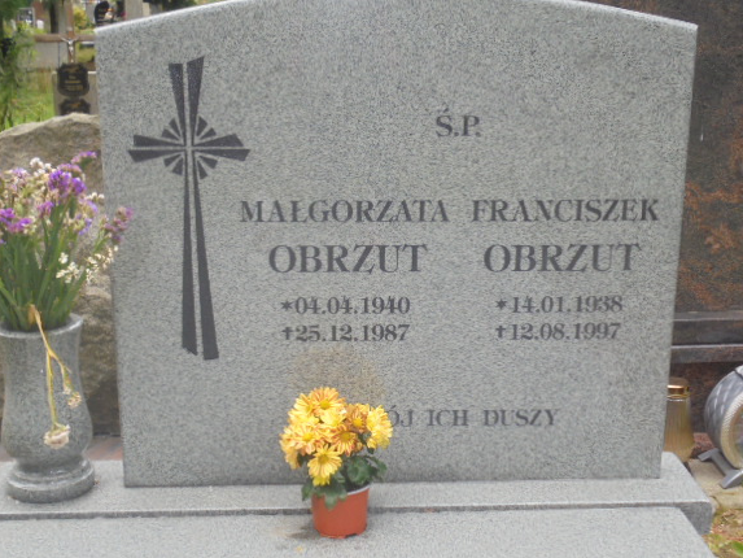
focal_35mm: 48
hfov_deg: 39.6
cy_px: 280
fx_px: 1030
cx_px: 370
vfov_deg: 30.3
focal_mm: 7.8
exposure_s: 1/40
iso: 100
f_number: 4.5
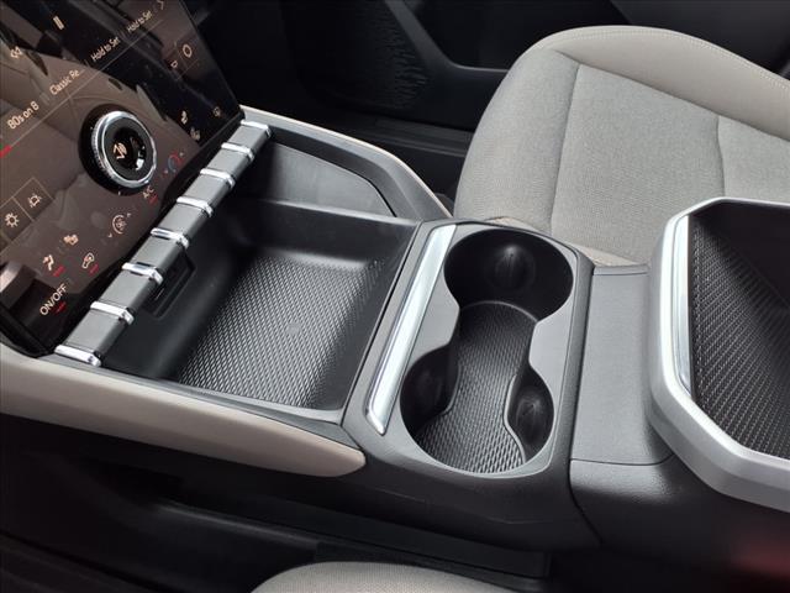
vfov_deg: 51.4
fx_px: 616
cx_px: 395
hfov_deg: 65.3
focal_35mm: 27
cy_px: 296
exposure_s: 1/120
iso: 64
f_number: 1.9
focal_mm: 3.58
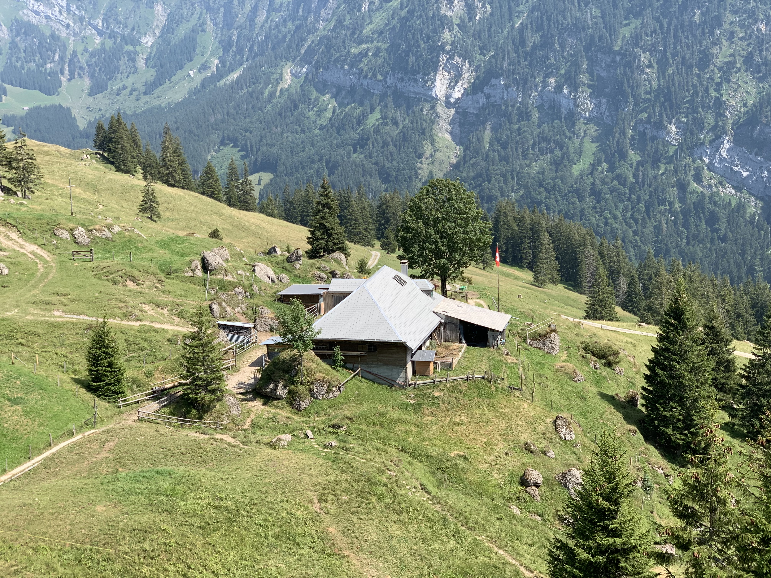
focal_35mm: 52
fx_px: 1158
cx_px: 386
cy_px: 289
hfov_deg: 36.8
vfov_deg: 28.0
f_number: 2.4
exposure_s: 1/564
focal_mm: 6
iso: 16
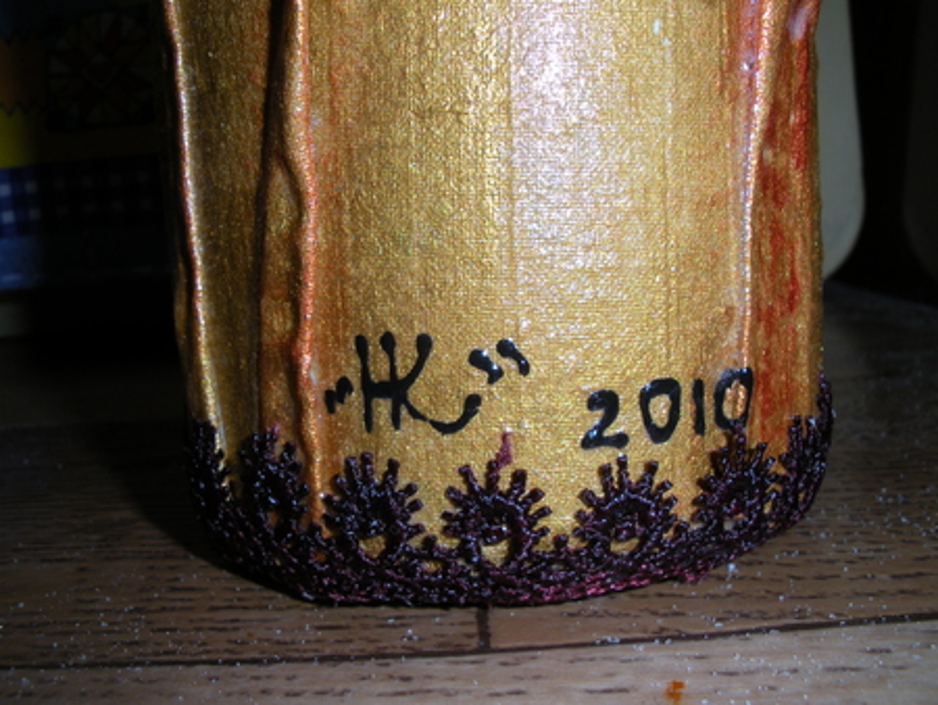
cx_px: 469
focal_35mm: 36
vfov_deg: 39.7
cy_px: 352
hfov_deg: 51.3
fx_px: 976
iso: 64
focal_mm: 6.3
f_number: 5.6
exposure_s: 1/60
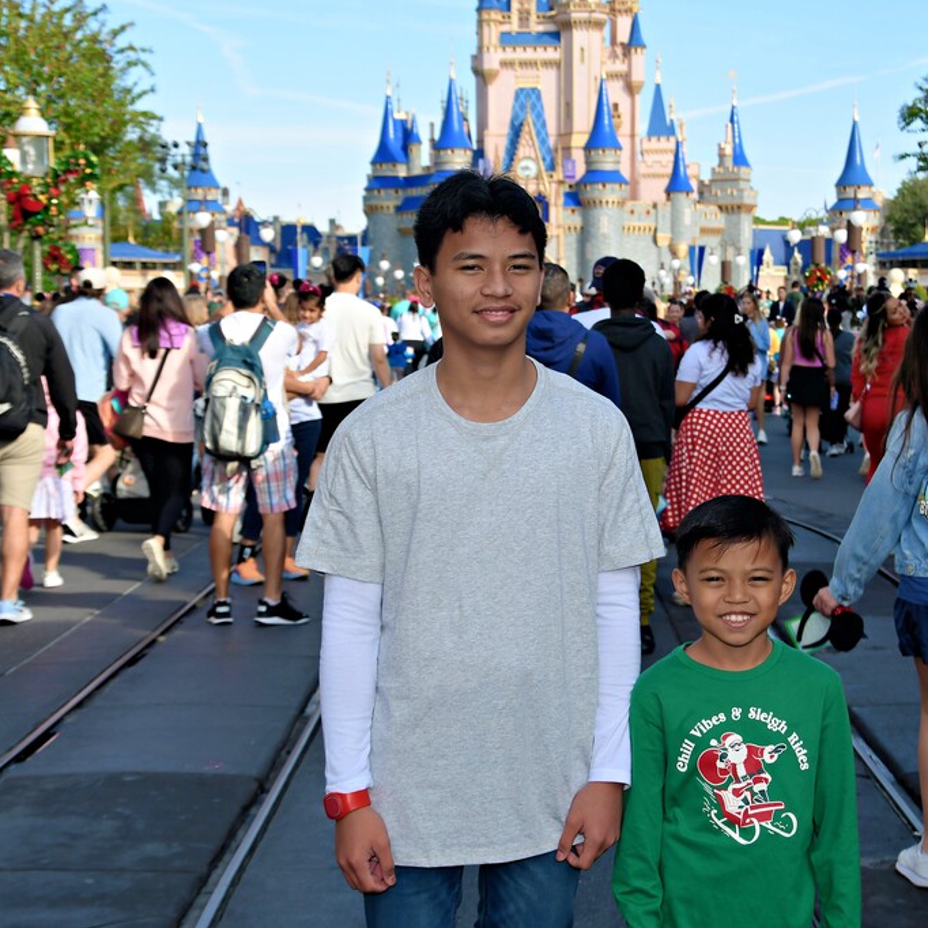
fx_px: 2214
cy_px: 463
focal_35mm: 73
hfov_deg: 23.7
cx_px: 526
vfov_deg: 23.7
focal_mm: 38
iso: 100
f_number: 7.1
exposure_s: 1/200
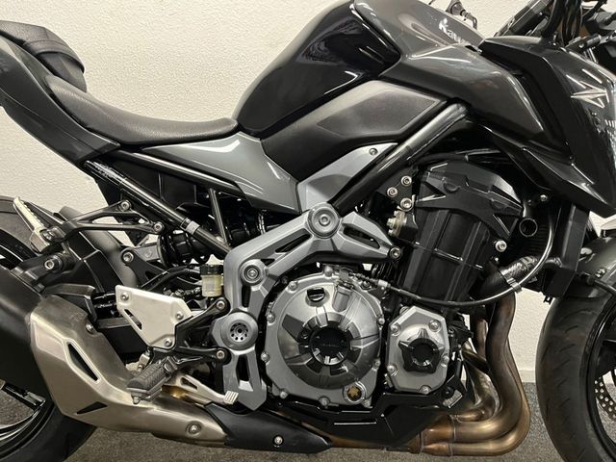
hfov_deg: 67.3
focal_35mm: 26
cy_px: 231
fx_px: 463
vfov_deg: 53.1
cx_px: 308
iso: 320
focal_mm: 5.1
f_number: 1.6
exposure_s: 1/50
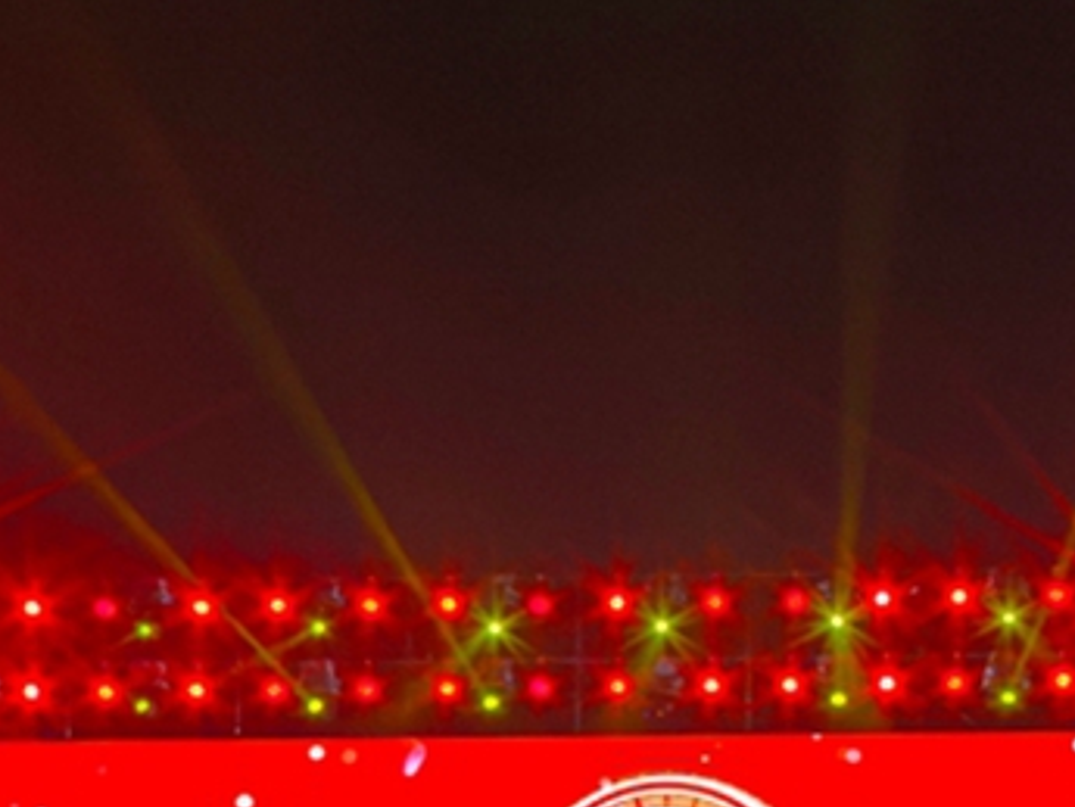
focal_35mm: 86
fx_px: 2672
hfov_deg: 22.7
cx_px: 692
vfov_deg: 16.8
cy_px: 787
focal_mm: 5.75
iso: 200
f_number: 4
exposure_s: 1/120
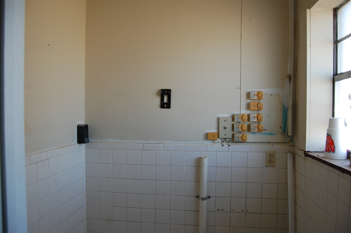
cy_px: 116
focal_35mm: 27
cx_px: 176
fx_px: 263
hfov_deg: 67.4
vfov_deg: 47.8
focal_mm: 18
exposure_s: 1/60
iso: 400
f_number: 4
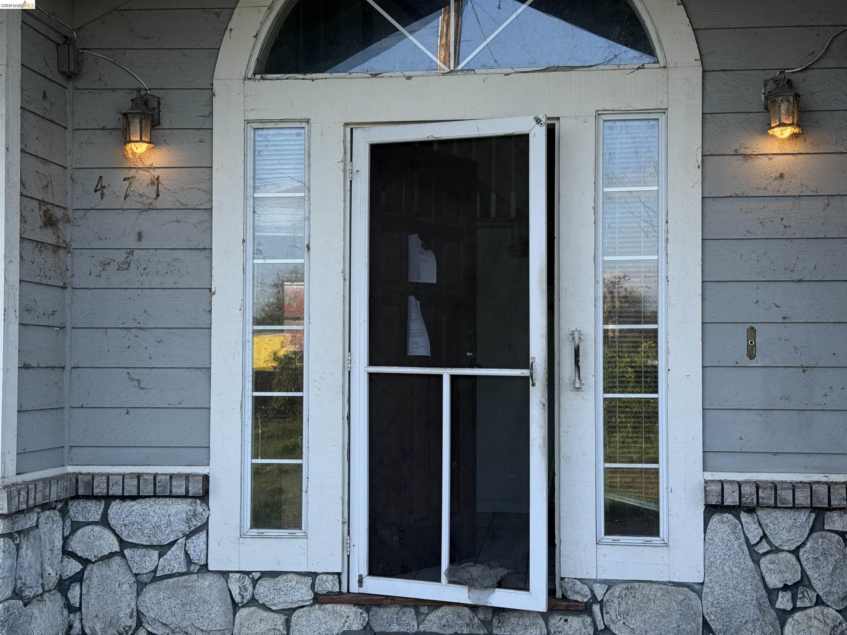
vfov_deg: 30.3
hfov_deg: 39.7
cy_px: 318
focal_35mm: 48
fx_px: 1174
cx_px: 424
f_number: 1.78
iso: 64
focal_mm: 6.76
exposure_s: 1/895
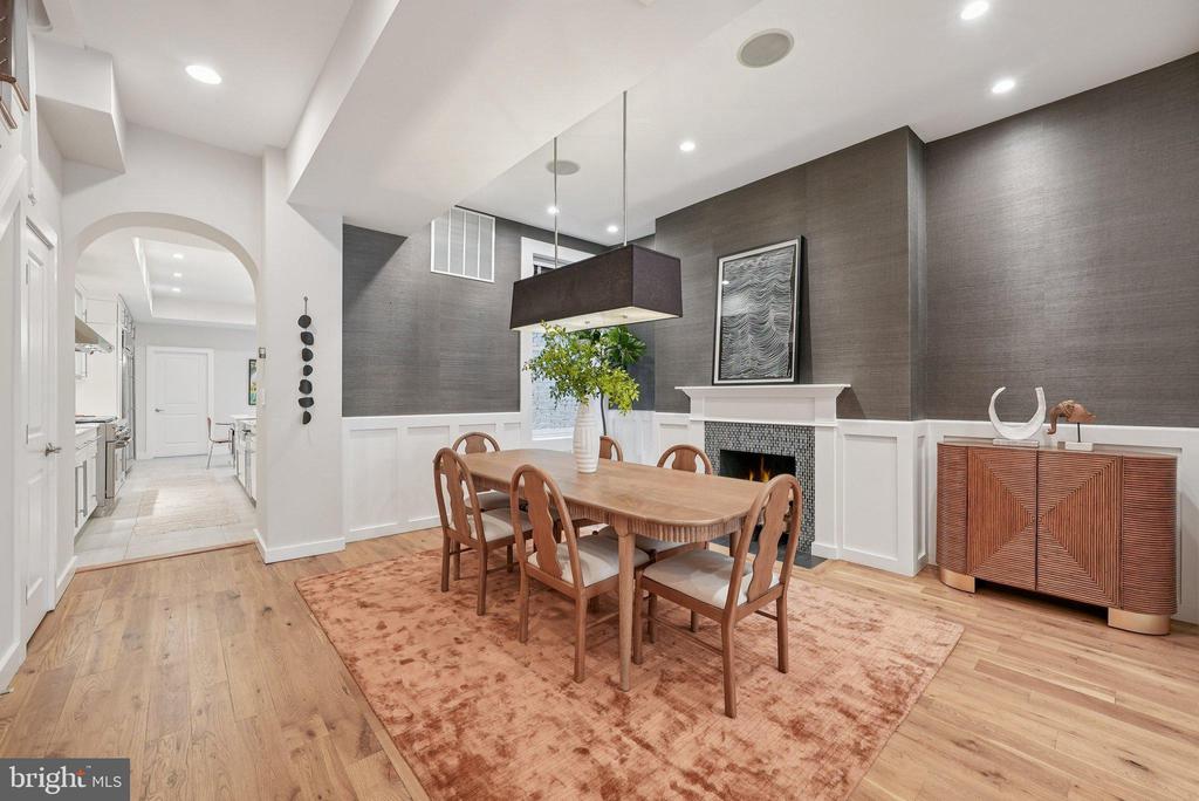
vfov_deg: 81.3
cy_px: 400
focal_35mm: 14
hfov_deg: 104.2
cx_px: 600
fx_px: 467
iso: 640
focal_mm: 14
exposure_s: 1/15
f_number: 7.1
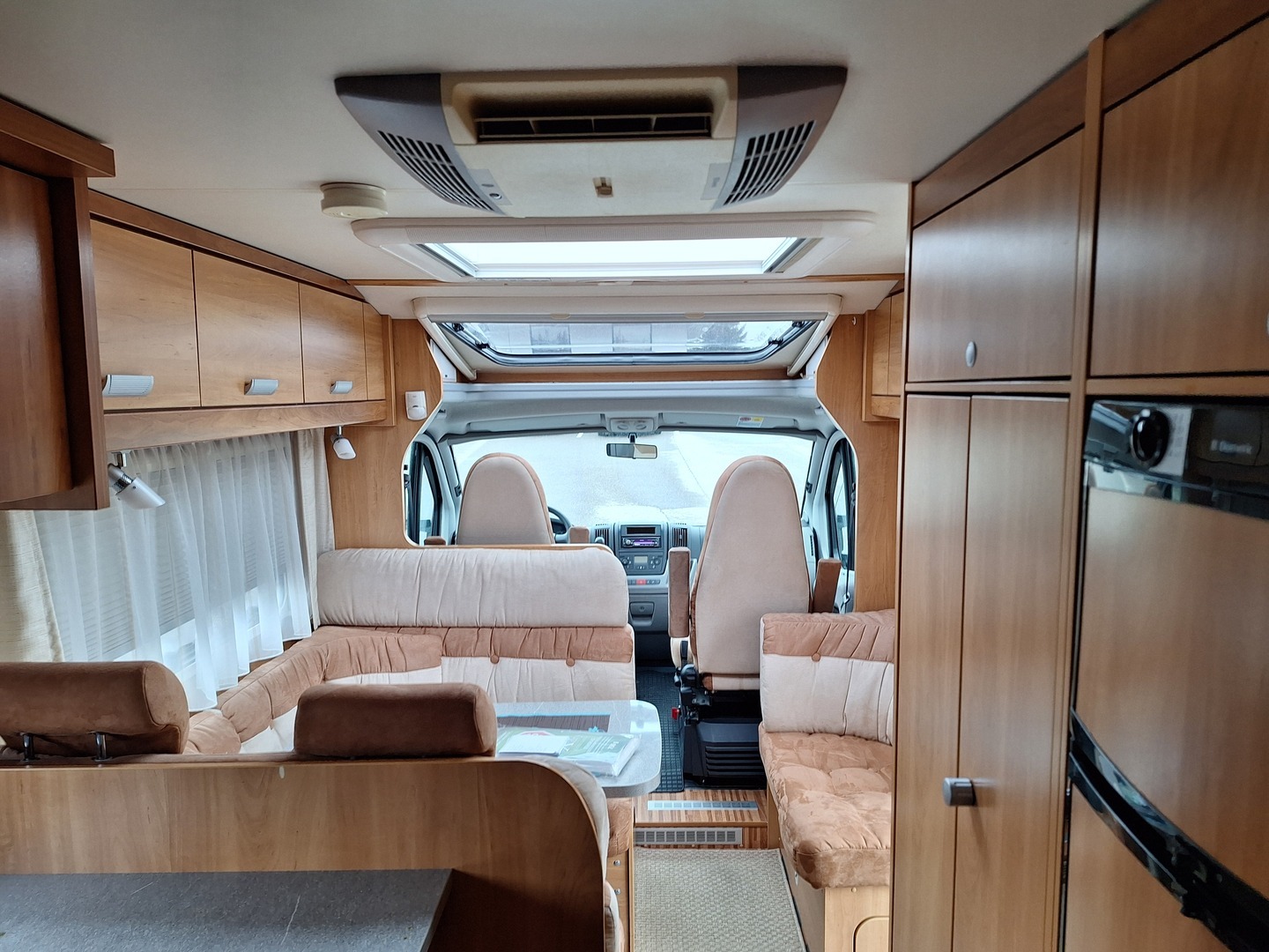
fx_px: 843
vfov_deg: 58.9
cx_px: 634
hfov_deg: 73.9
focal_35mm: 23
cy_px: 476
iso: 64
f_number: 1.8
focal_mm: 5.54
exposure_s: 1/50
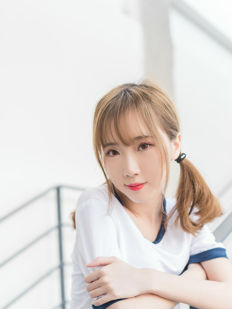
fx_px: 554
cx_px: 108
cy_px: 261
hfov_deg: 23.6
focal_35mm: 62
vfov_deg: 30.2
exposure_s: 1/160
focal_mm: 35
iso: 160
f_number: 2
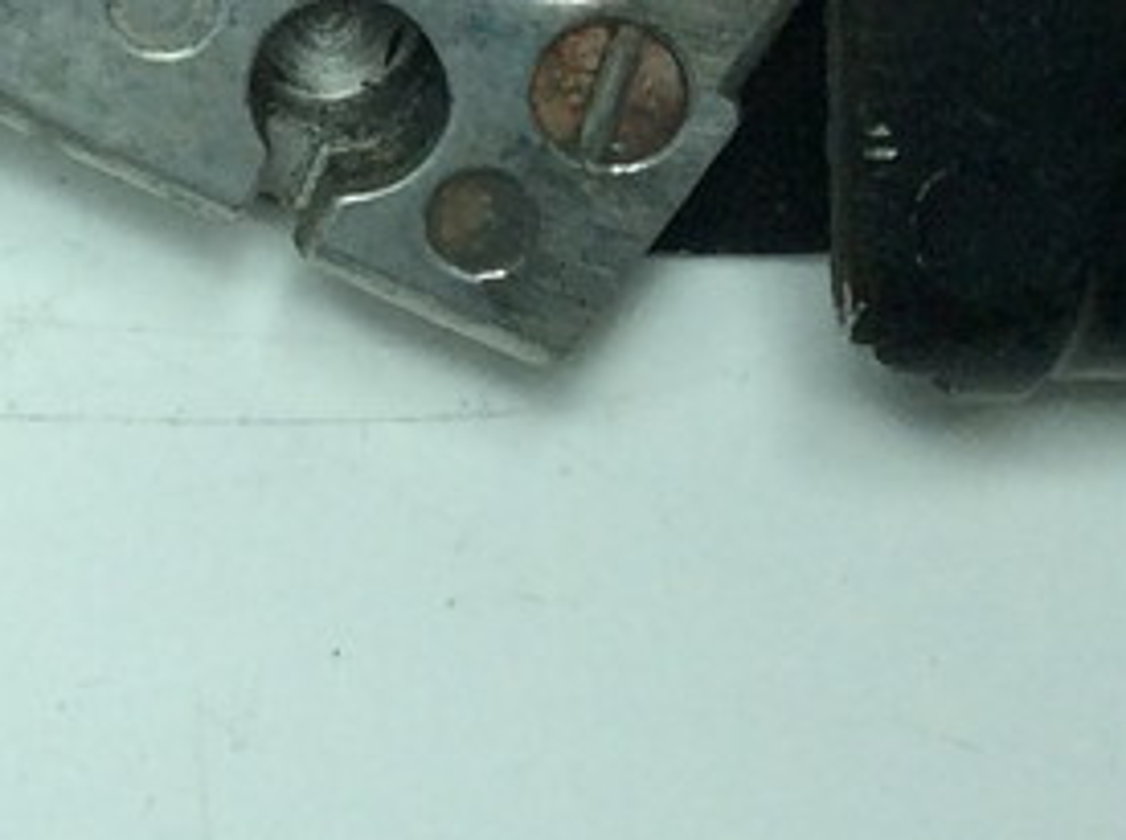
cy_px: -434
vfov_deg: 9.6
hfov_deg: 12.7
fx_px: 4836
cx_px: -528
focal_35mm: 149
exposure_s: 1/566
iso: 32
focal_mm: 3.3
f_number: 2.4
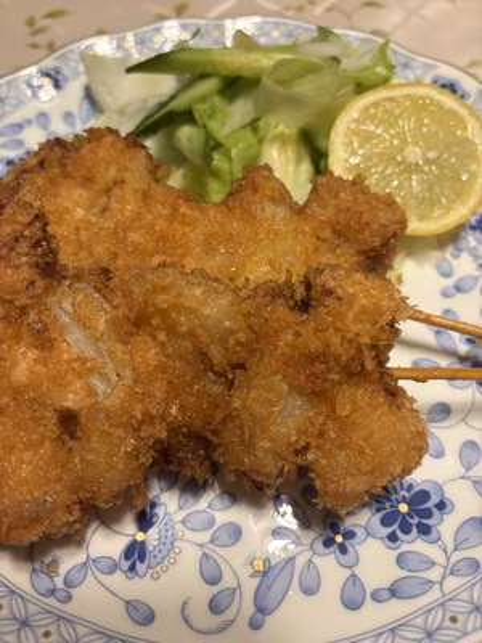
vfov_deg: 67.3
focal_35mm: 26
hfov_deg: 53.1
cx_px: 241
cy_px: 322
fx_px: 483
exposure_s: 1/50
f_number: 1.6
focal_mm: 5.96
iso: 125
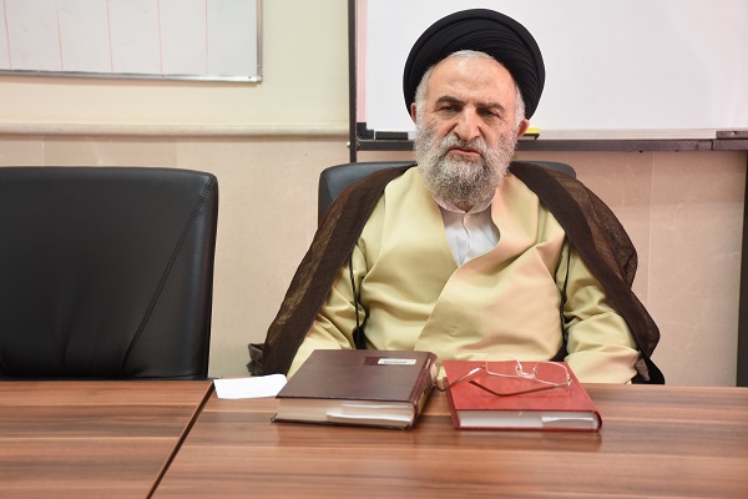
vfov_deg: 22.6
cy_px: 250
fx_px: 1247
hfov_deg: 33.4
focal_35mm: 60
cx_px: 374
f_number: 5
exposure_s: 1/40
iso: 500
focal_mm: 40
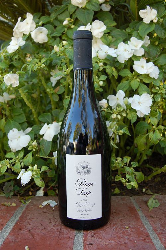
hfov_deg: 34.1
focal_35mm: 39
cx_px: 83
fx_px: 271
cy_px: 125
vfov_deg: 49.6
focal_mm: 26
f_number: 5
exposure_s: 1/100
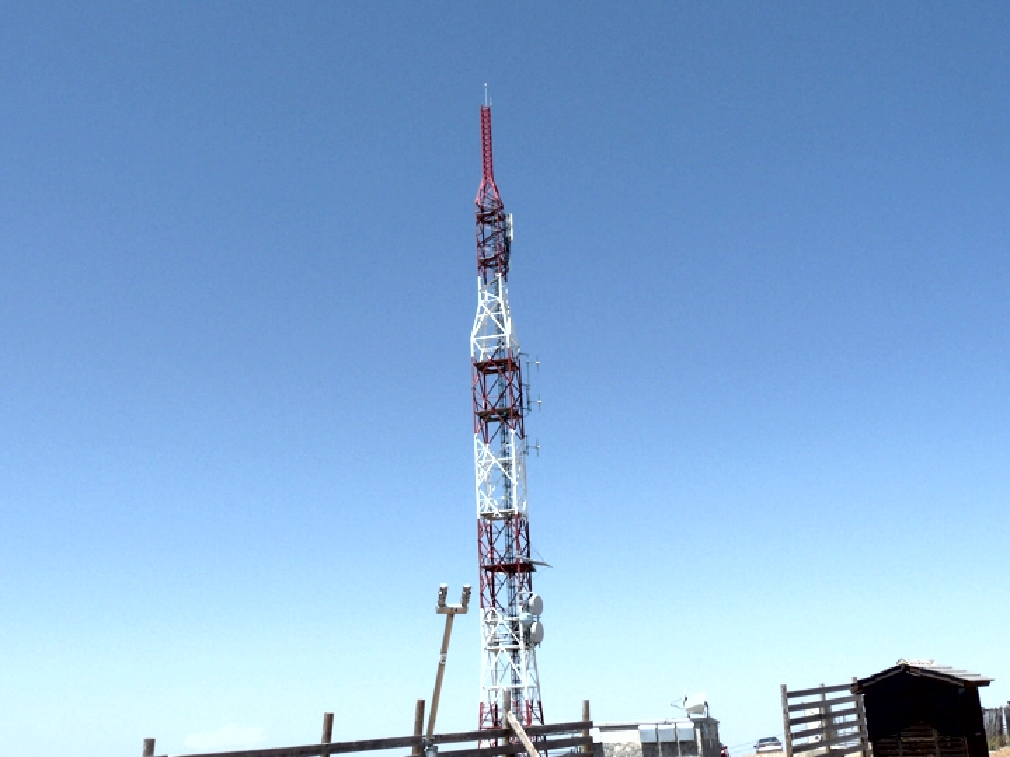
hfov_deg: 46.8
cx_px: 505
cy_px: 378
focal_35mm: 40
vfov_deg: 36.0
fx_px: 1167
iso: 100
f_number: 5
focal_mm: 6.1
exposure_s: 1/640
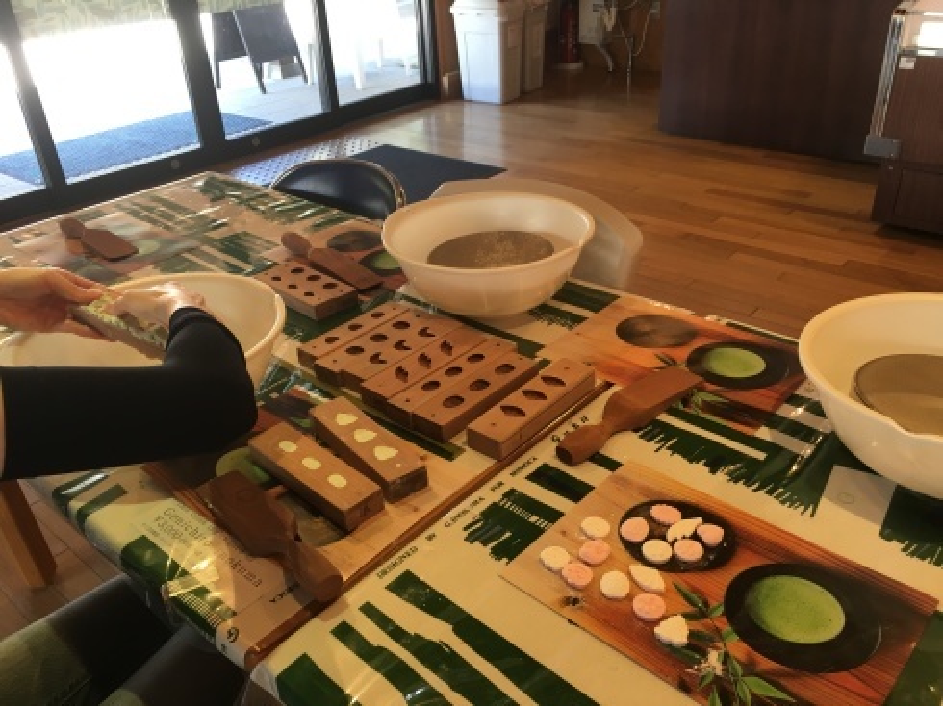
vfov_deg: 48.2
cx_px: 472
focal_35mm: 29
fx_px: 790
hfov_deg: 61.7
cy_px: 353
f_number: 2.2
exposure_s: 1/30
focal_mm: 4.15
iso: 64
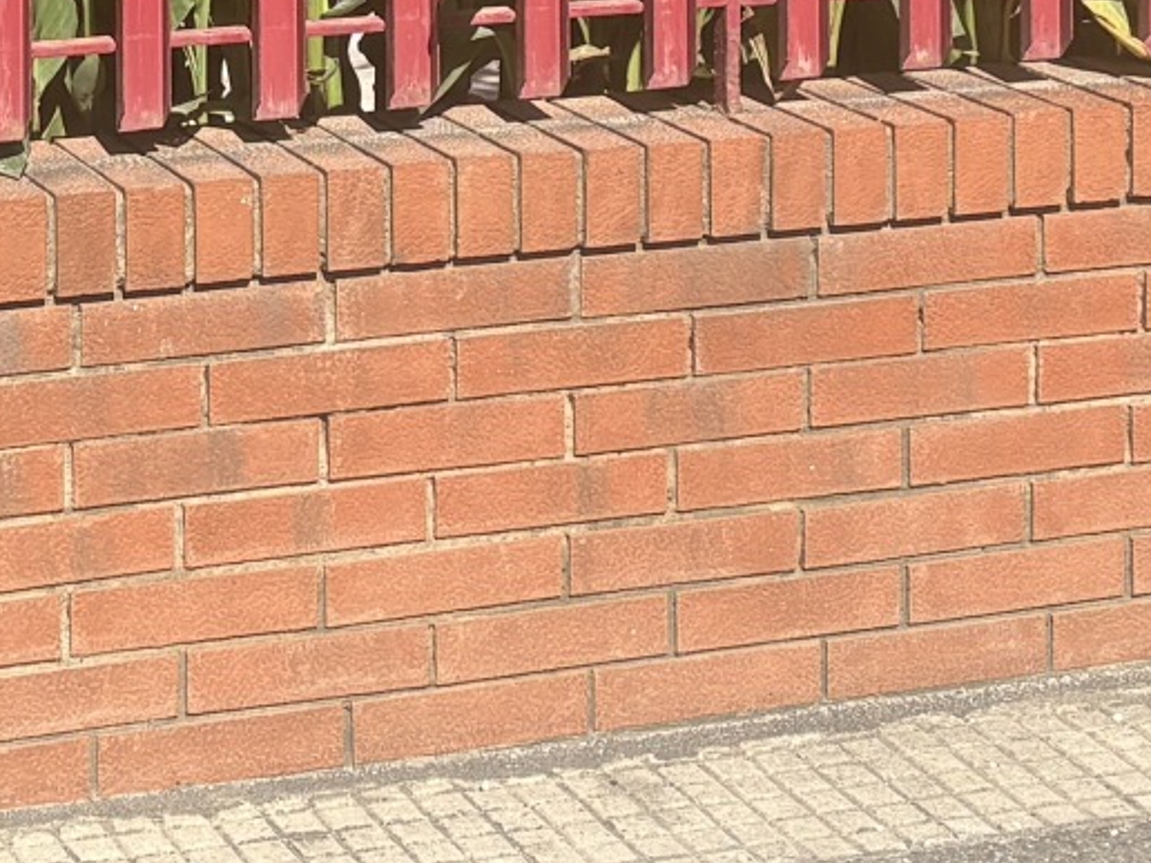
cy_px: -566
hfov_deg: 15.2
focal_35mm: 129
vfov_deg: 10.9
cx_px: 201
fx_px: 4289
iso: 50
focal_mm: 5.96
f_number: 1.6
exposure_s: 1/2538
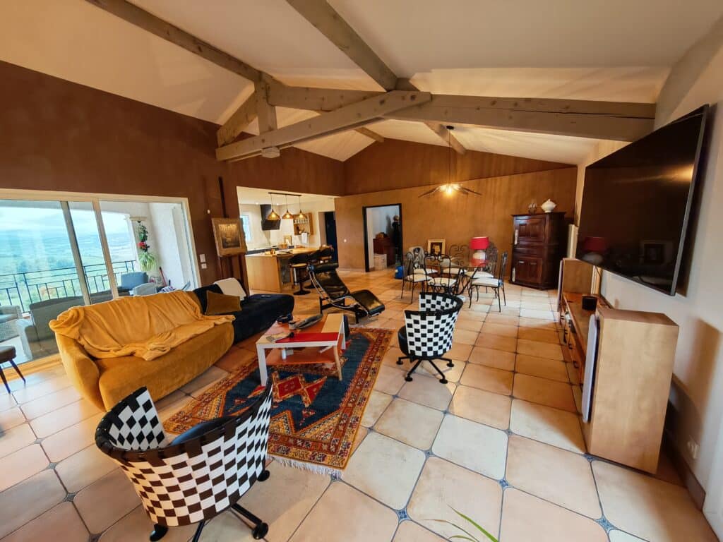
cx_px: 362
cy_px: 271
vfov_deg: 94.5
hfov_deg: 110.5
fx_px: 251
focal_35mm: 12
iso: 500
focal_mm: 1.82
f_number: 2
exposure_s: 1/25
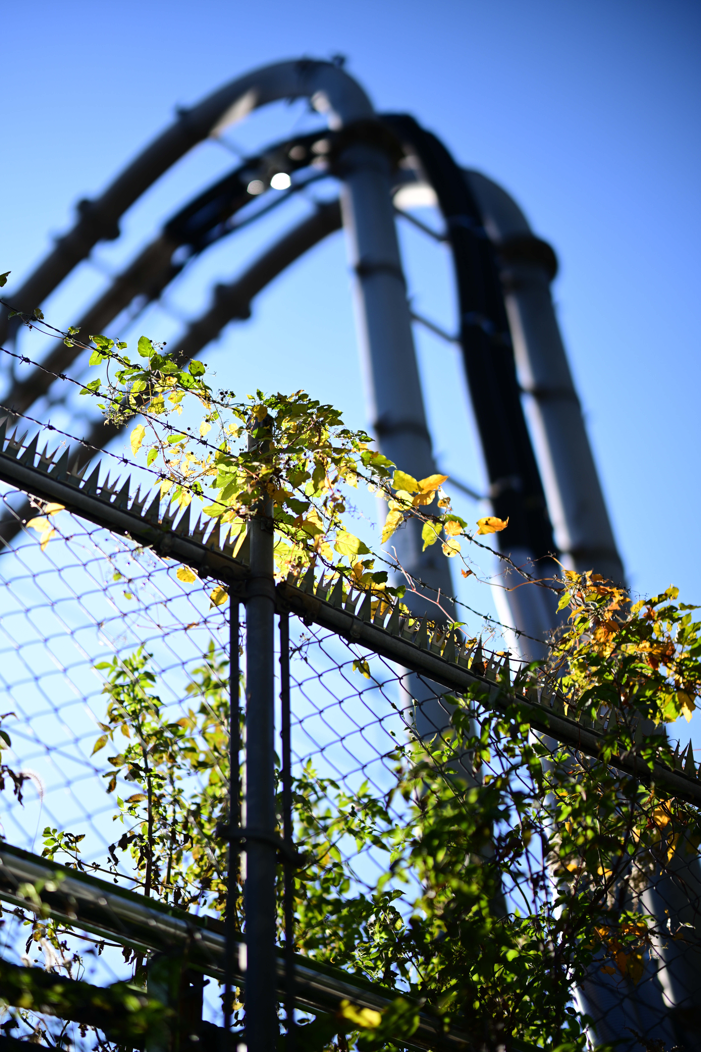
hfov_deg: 23.4
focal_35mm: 58
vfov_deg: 34.5
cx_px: 350
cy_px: 526
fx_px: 1694
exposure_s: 1/8000
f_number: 0.95
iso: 100
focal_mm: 58
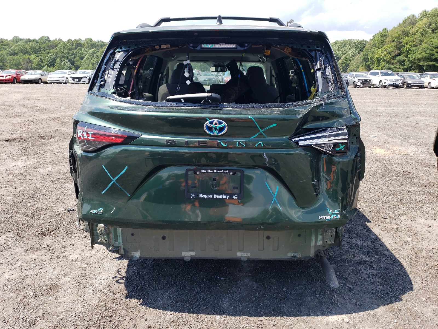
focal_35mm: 26
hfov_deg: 67.3
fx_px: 329
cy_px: 164
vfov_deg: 53.1
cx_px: 219
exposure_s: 1/1250
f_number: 1.5
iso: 50
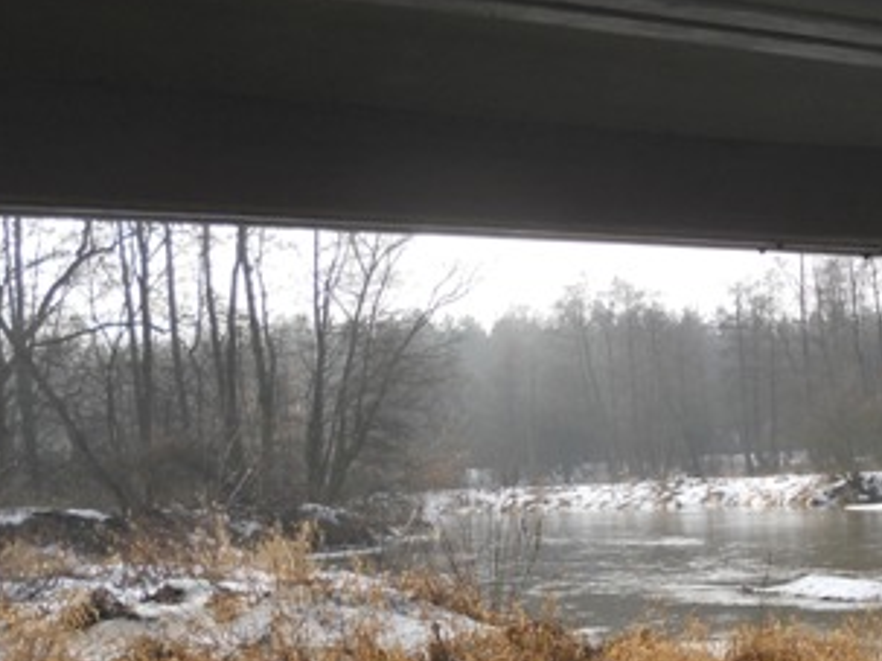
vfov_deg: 25.0
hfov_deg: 33.6
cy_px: 565
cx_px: 568
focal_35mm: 57
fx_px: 1452
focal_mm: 4.9
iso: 80
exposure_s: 1/320
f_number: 3.2
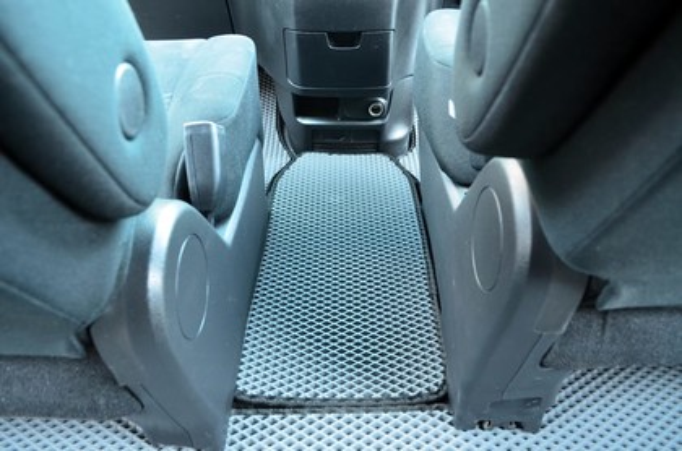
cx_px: 341
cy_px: 226
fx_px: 510
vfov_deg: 47.7
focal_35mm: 27
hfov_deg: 67.5
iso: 800
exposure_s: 1/3
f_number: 5
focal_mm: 18
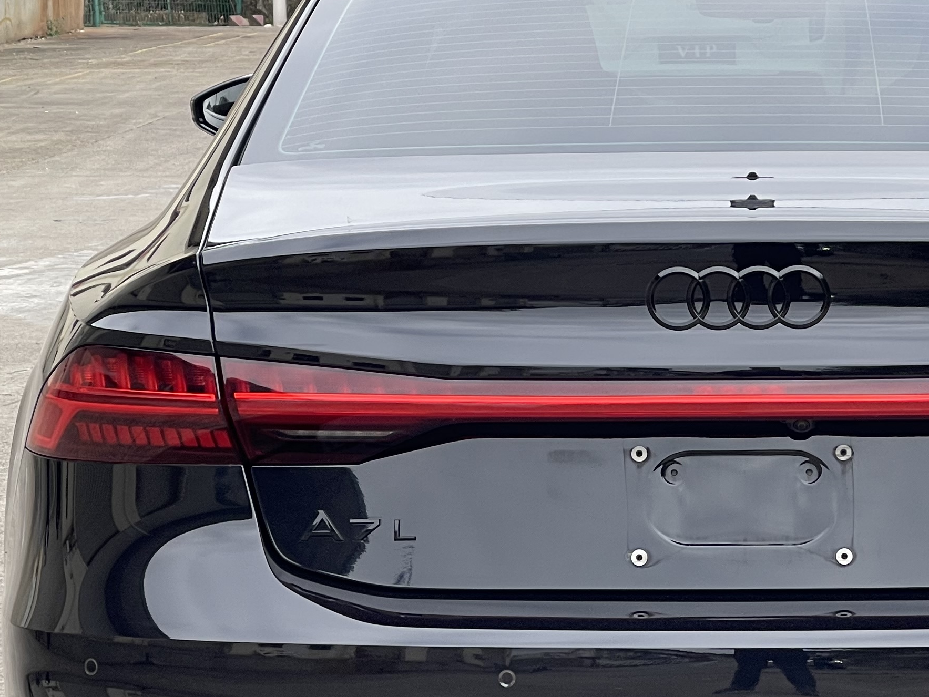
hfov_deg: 13.5
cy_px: 329
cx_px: 745
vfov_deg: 10.2
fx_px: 3919
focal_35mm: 146
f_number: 2.2
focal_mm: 7.5
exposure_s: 1/318
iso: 20
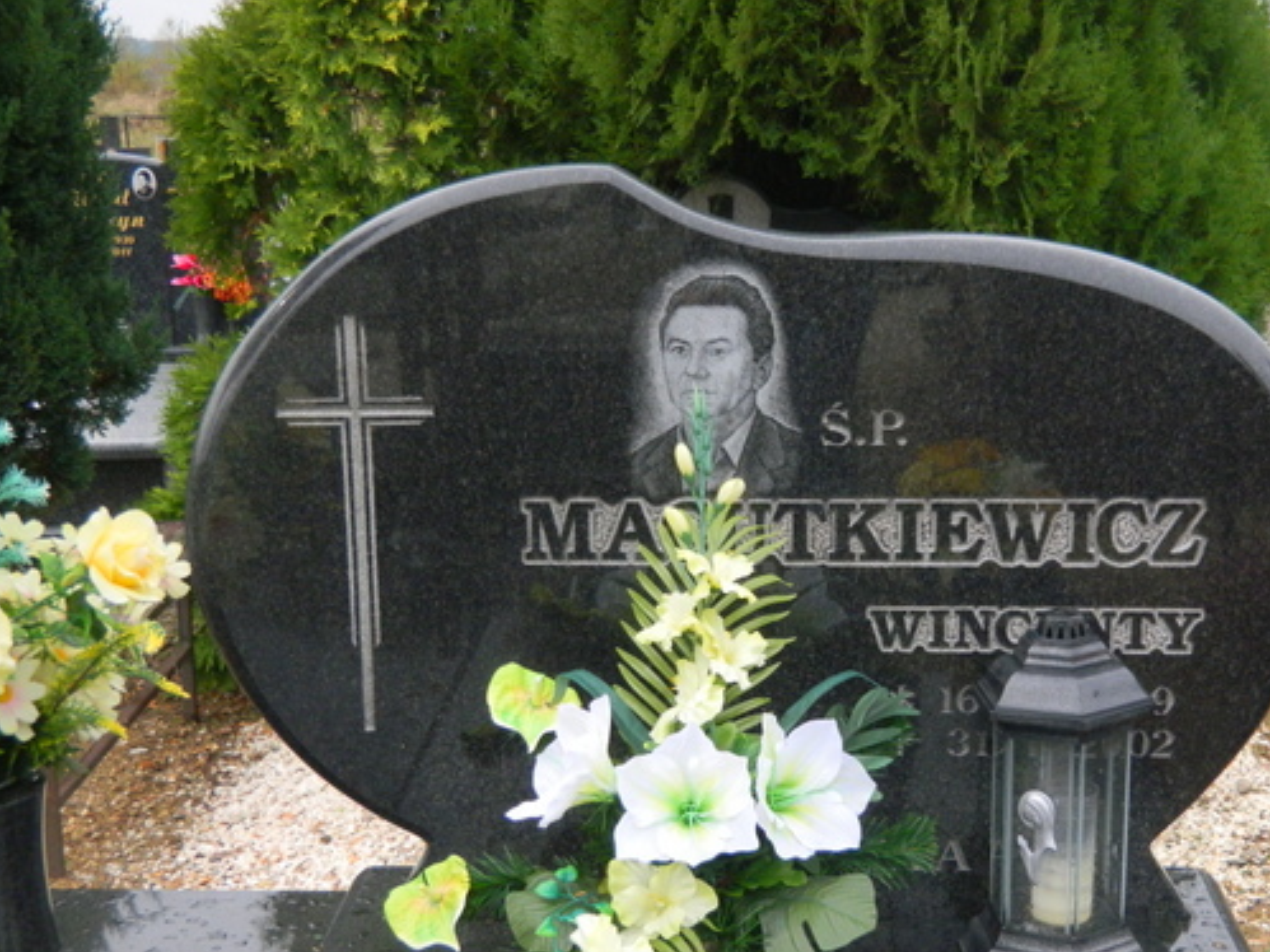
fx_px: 2164
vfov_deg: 24.8
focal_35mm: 59
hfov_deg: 32.6
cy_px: 568
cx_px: 756
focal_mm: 8.3
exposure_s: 1/329
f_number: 4.1
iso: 200
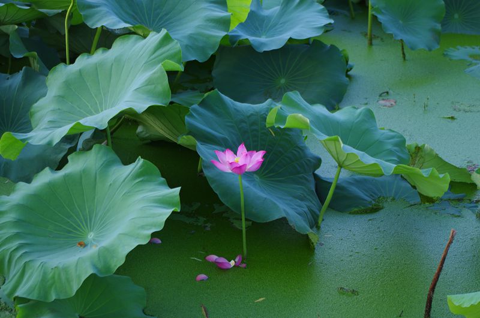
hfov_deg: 24.7
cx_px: 240
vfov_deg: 16.5
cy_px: 159
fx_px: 1098
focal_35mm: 82
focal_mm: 55
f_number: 6.3
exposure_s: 1/20
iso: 100
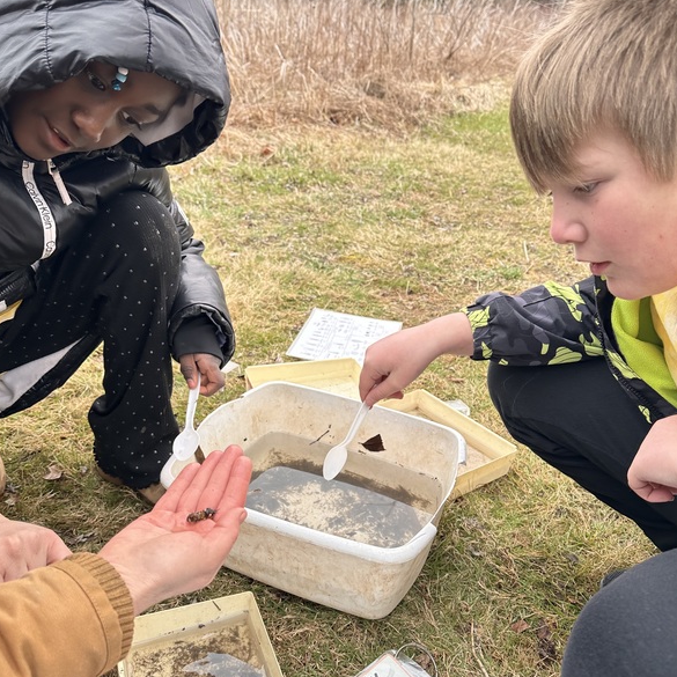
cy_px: 341
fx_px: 642
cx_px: 337
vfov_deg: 55.6
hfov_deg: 55.6
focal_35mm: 29
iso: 80
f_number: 1.78
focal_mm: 6.86
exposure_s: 1/491
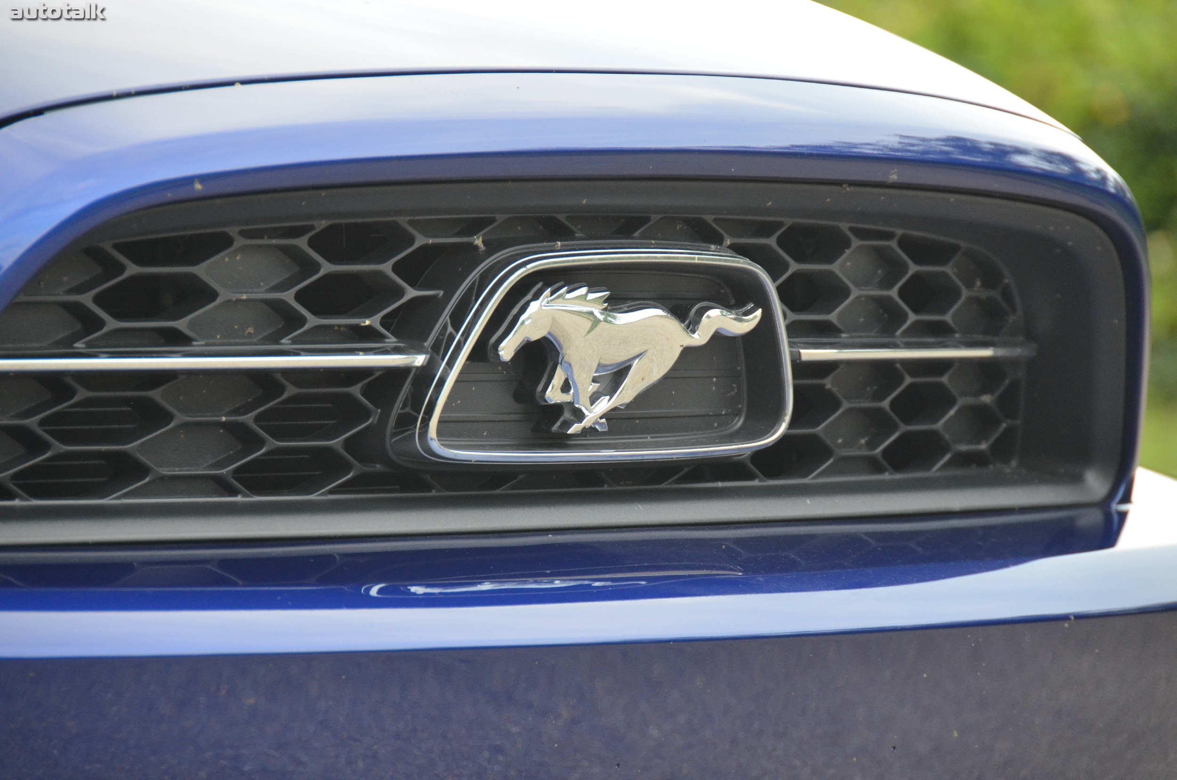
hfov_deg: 6.9
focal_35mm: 300
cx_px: 588
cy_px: 390
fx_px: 9788
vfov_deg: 4.6
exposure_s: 1/500
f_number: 5.6
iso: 1600
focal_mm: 200
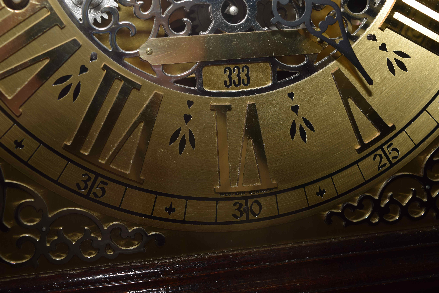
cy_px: 146
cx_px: 220
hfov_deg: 35.1
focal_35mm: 57
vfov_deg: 23.8
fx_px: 695
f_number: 8
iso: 100
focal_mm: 38
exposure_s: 1/200
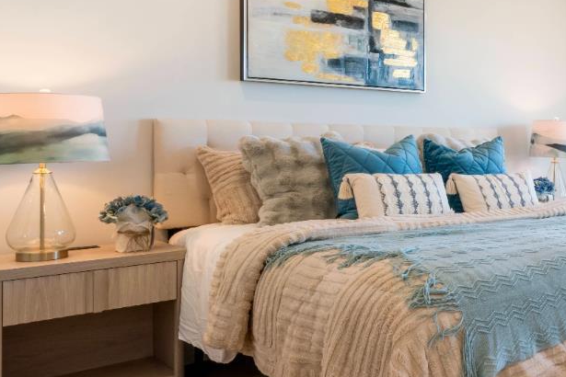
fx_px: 613
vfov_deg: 34.1
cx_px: 597
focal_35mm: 39
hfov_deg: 41.3
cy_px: 153
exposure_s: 1/4
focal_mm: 16
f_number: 16
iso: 320
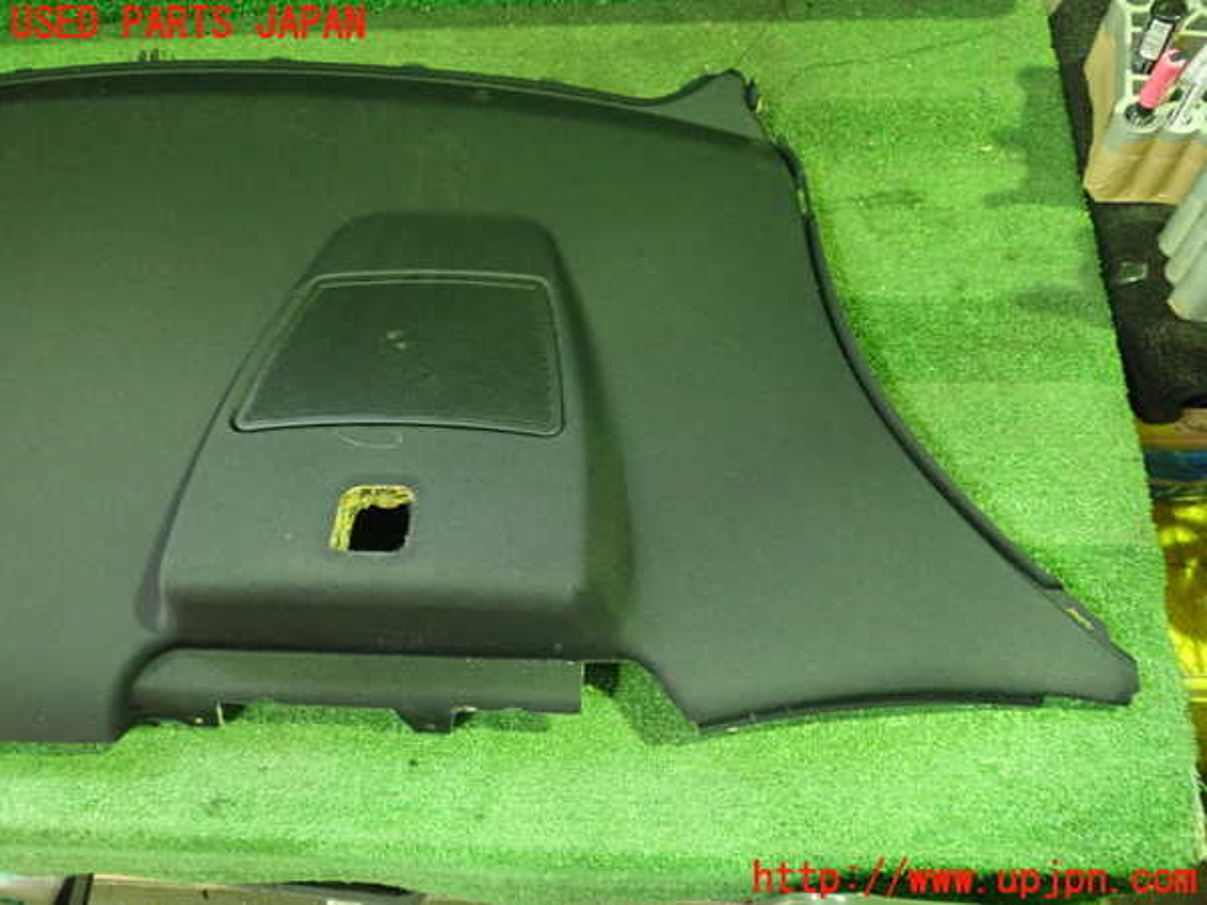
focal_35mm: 30
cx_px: 604
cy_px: 452
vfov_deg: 46.8
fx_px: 1046
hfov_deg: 60.0
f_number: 2.3
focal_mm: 5.5
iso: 1000
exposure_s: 1/30
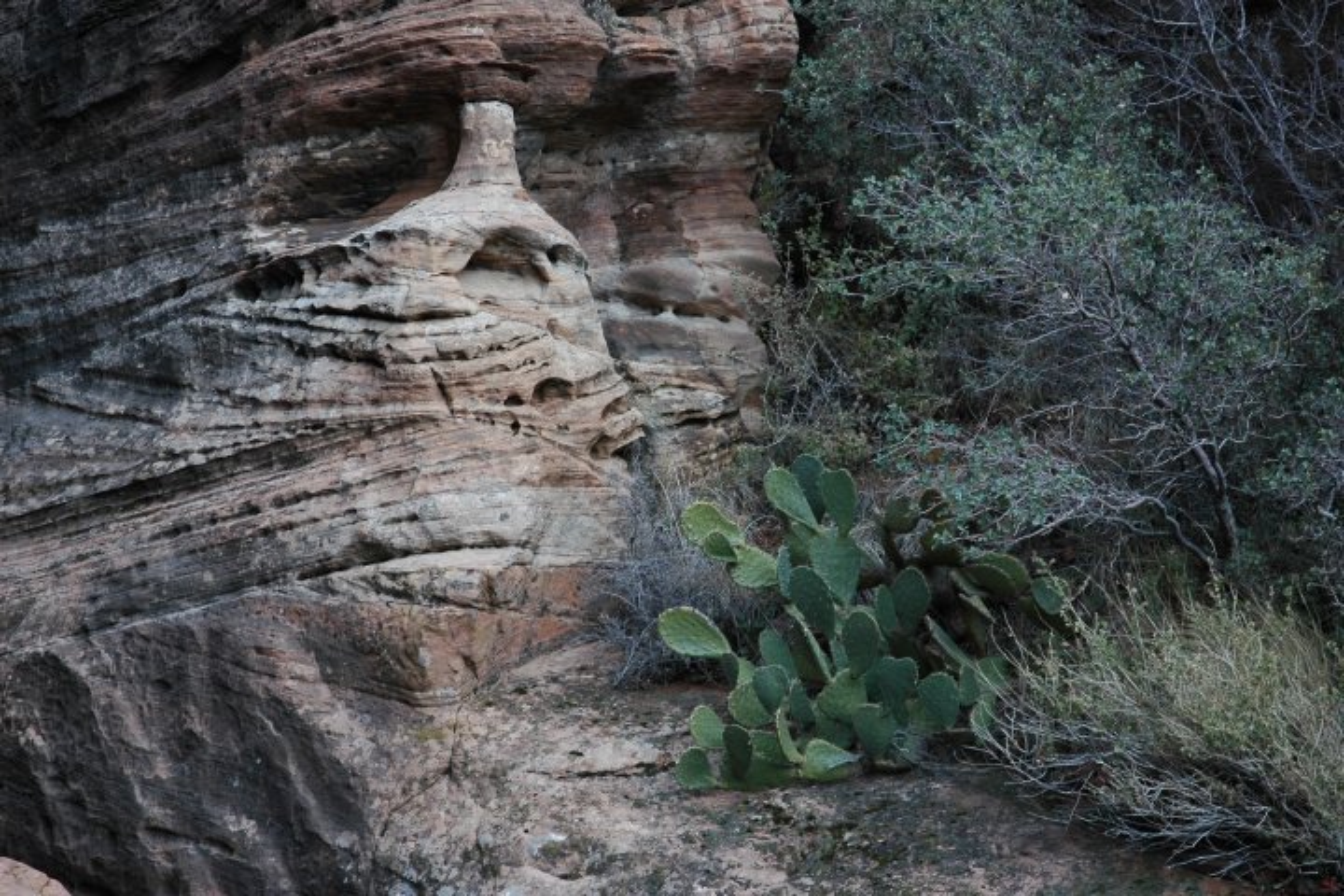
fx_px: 3136
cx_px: 672
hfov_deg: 24.2
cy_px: 448
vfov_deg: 16.3
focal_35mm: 84
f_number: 4.5
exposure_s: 1/50
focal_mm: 56
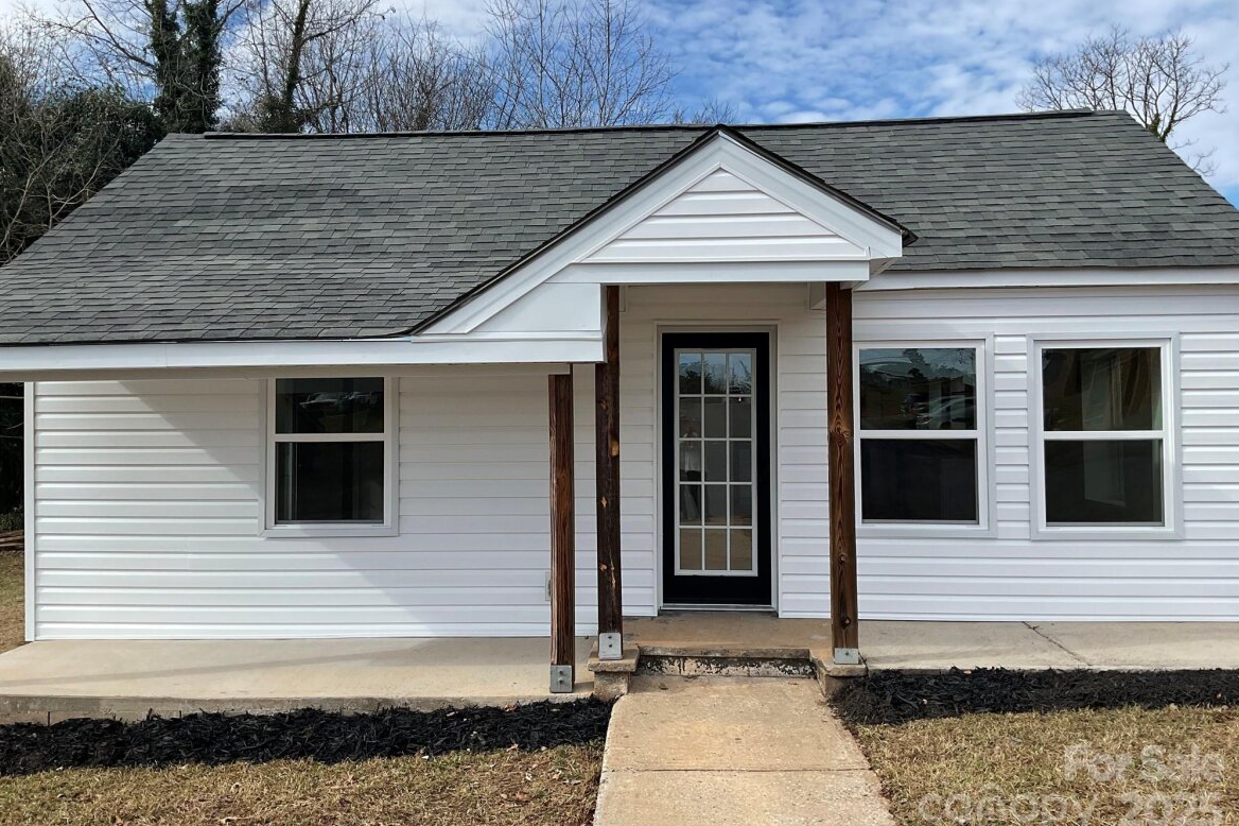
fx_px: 1067
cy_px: 384
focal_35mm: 31
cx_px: 633
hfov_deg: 60.3
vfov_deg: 42.3
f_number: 1.8
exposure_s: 1/1451
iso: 16
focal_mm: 3
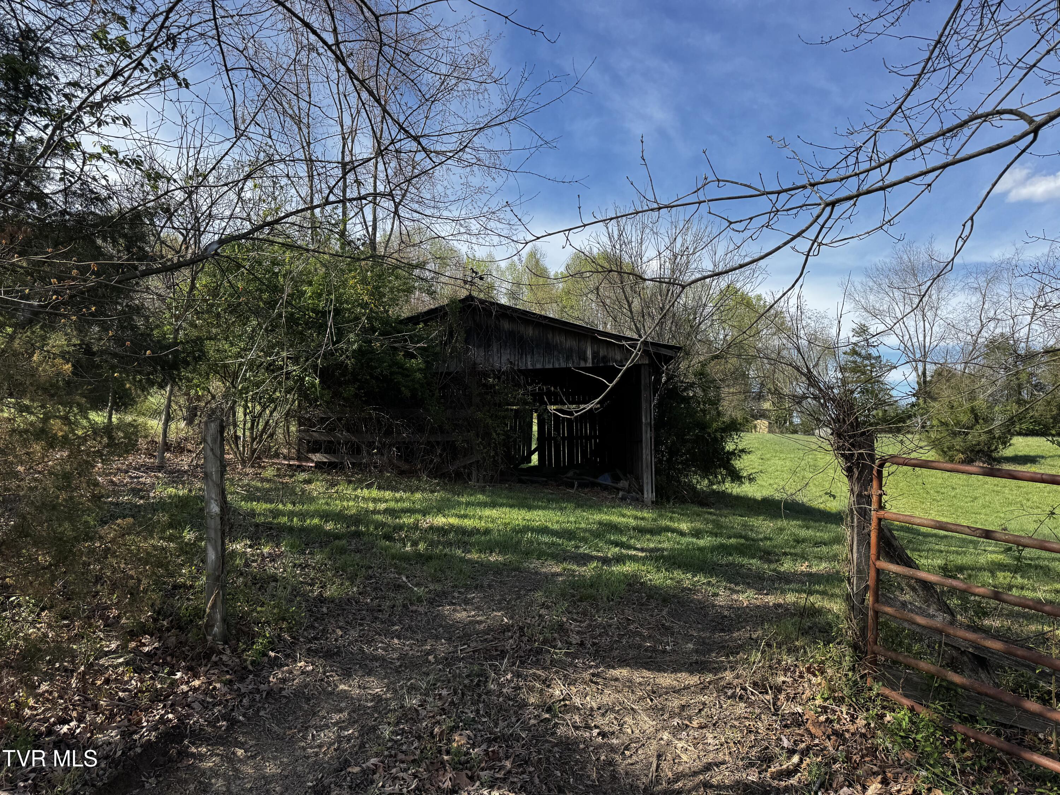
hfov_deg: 71.6
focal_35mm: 24
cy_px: 398
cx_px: 530
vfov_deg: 56.8
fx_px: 735
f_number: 1.78
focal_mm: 6.76
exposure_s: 1/2415
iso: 80
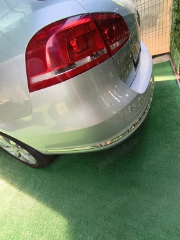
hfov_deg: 78.1
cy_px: 115
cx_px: 95
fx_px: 111
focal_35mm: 16
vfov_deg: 94.4
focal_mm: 1.65
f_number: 2.2
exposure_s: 1/100
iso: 50
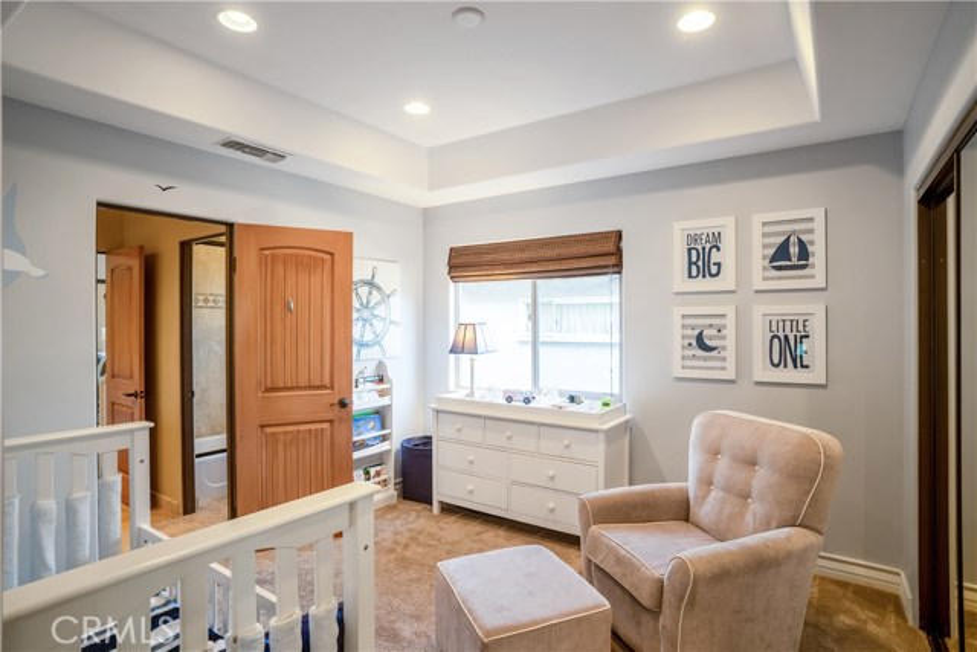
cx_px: 488
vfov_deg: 67.4
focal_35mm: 18
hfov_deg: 90.0
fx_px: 489
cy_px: 326
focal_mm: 18
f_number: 8
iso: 200
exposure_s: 1/40
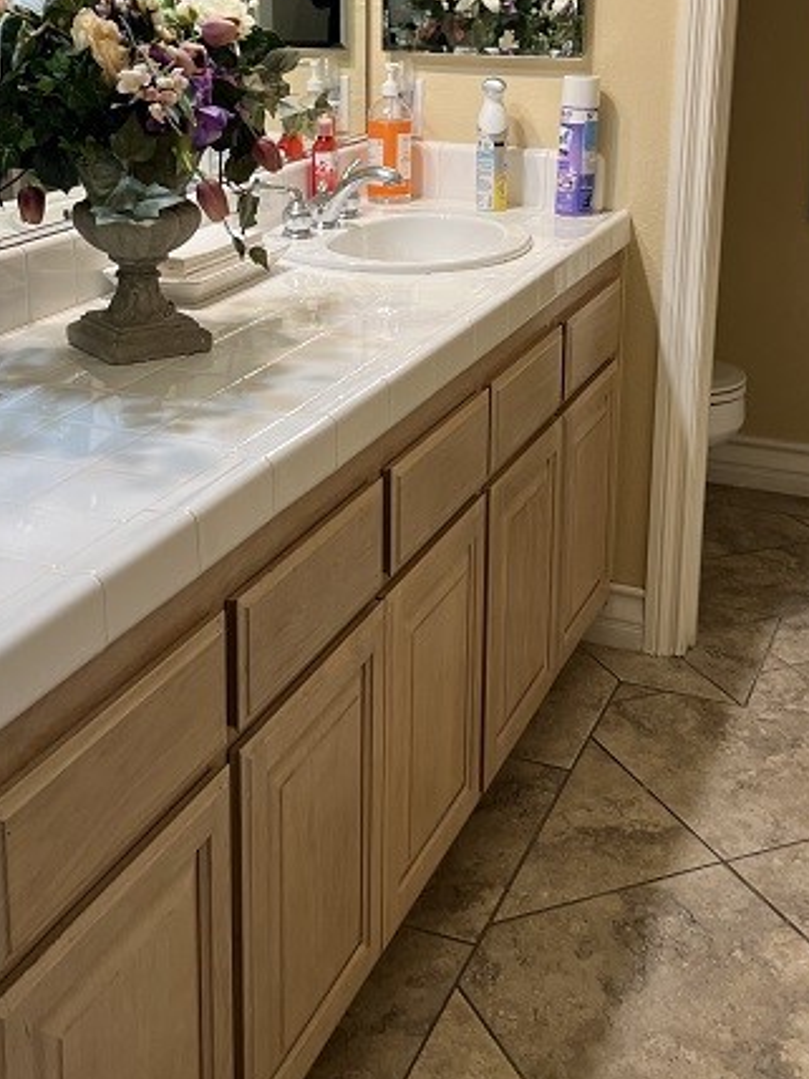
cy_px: 291
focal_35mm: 49
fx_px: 1527
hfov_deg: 29.7
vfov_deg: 38.1
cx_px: 389
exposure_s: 1/60
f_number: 1.5
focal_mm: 5.7
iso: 64
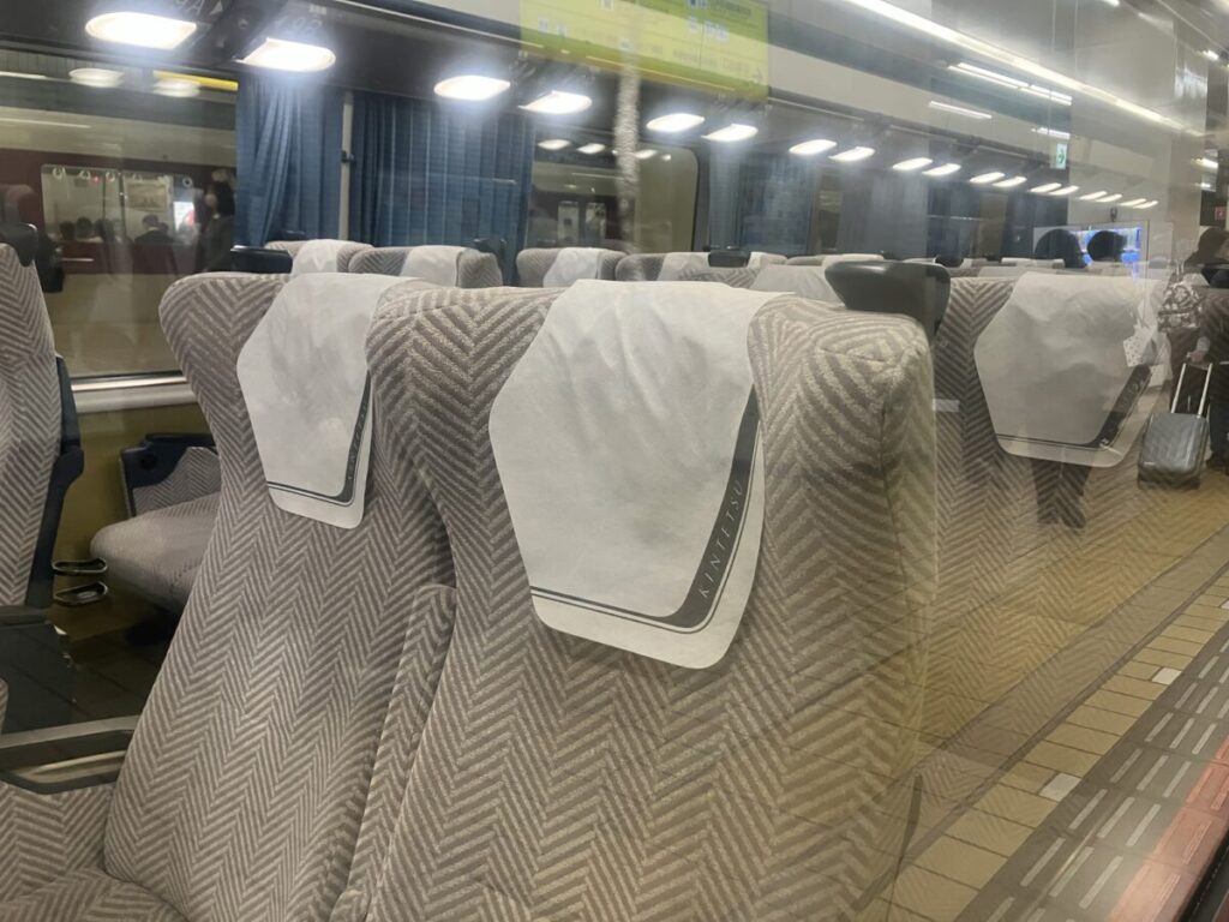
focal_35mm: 28
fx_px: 994
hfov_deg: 63.4
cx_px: 614
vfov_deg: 49.7
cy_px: 461
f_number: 1.8
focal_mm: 3.99
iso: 125
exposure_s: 1/60
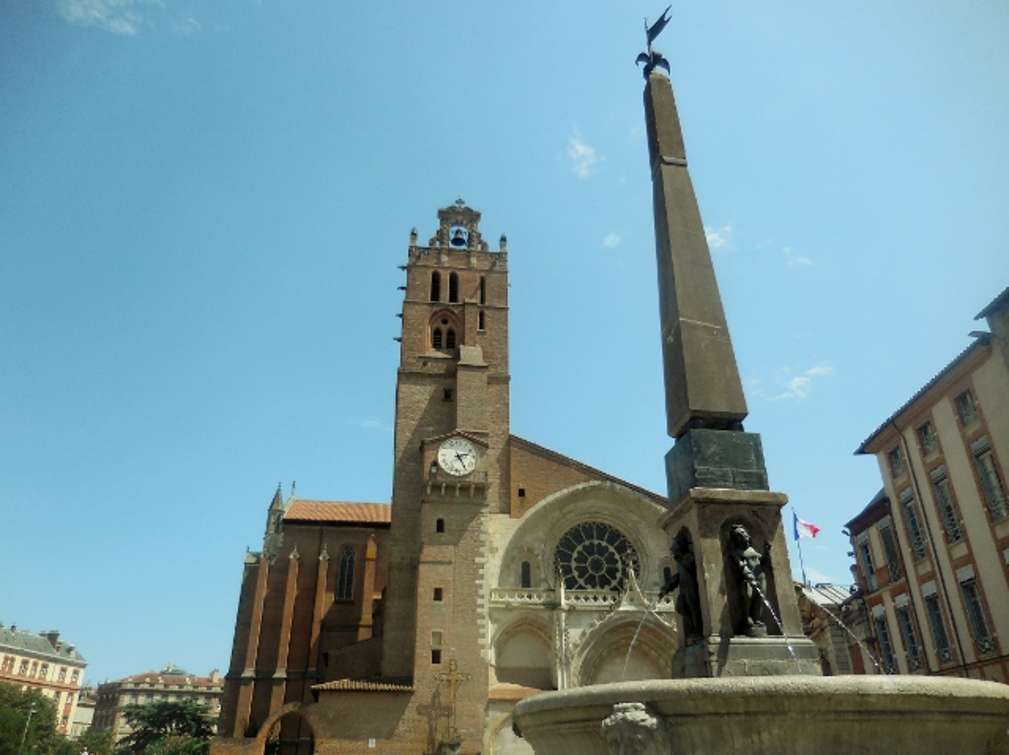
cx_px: 504
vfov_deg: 54.8
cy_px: 378
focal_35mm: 25
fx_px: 728
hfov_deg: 69.4
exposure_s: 1/640
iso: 125
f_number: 6.6
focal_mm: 4.5
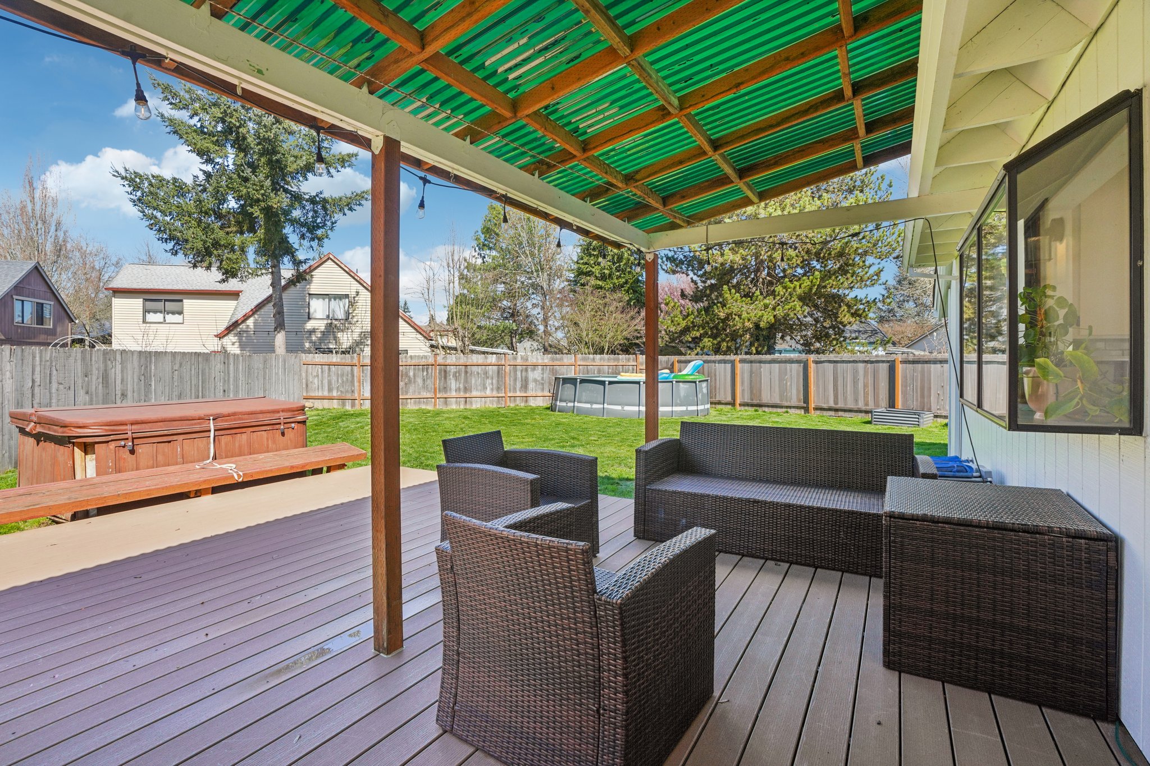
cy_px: 383
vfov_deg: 73.7
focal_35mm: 16
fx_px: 511
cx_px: 575
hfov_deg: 96.7
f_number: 8
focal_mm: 16
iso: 400
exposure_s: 1/320
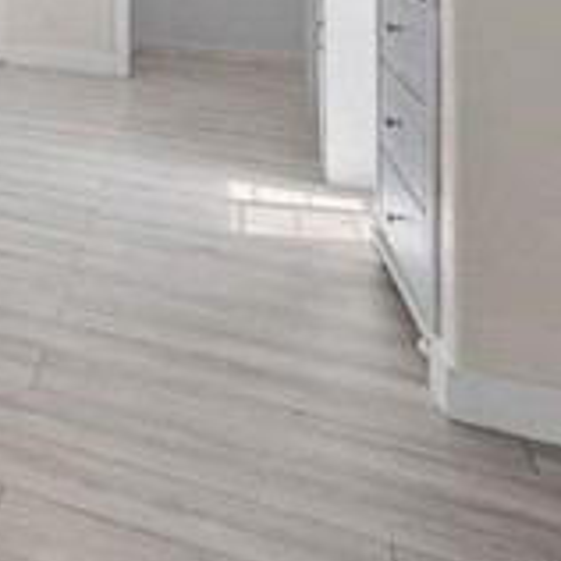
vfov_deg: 26.6
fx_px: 1008
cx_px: -511
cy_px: -158
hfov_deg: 19.9
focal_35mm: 55
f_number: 10
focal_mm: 16
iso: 250
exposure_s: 1/6
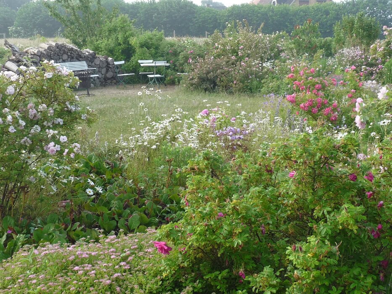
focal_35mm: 48
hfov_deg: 39.7
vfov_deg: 30.3
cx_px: 196
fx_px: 544
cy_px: 147
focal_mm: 4.8
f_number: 4
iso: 100
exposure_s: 1/125
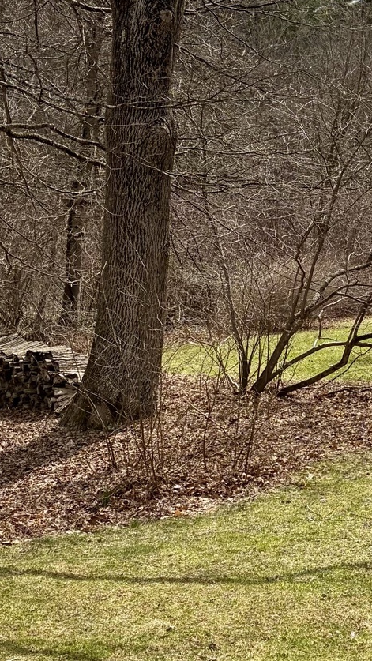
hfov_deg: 15.0
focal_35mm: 78
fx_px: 1367
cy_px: 325
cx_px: 432
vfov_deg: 27.2
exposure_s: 1/4065
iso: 64
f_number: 1.6
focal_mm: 5.96
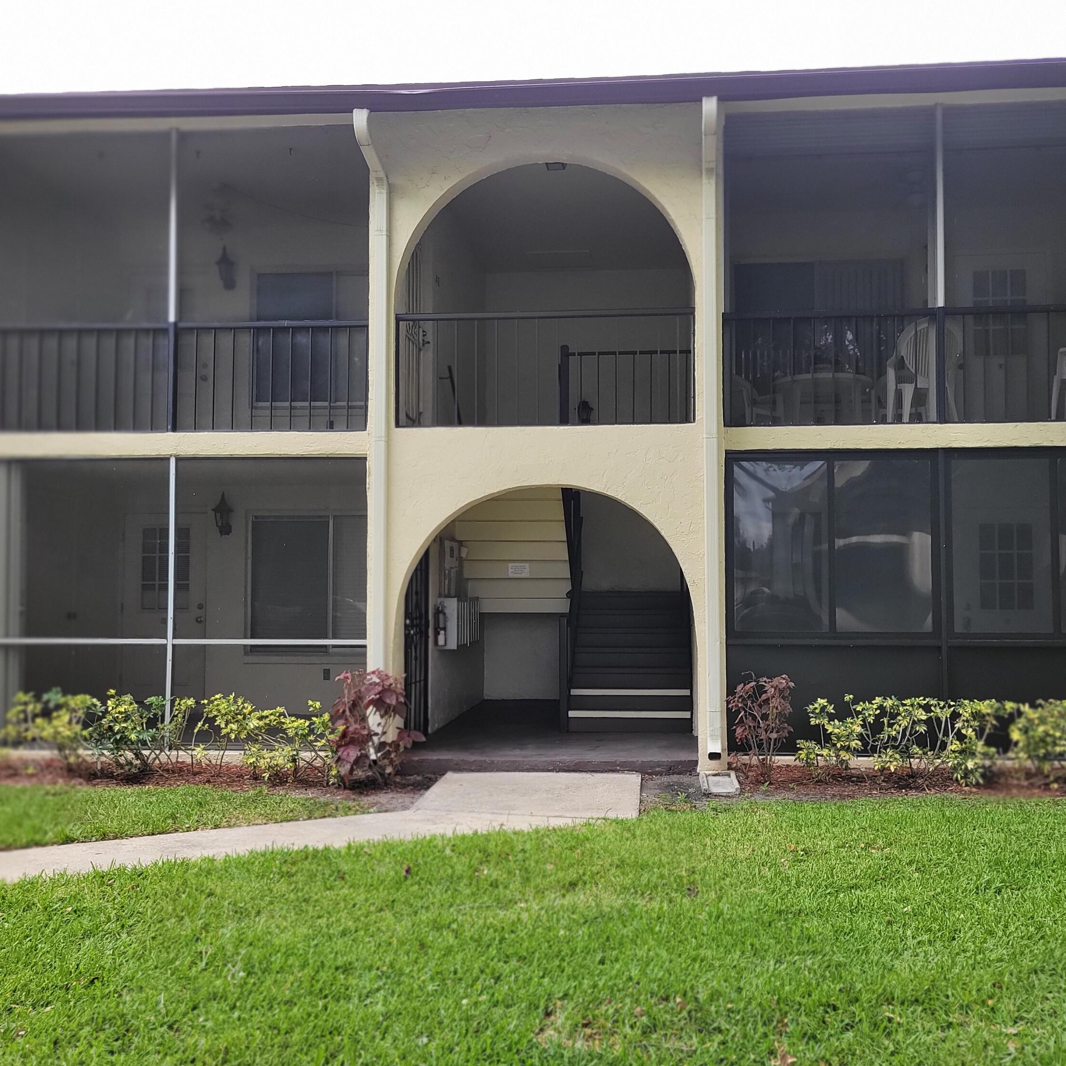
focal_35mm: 31
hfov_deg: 52.4
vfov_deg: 52.5
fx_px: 1080
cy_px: 537
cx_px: 602
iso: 40
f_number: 1.8
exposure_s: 1/142
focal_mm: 5.4
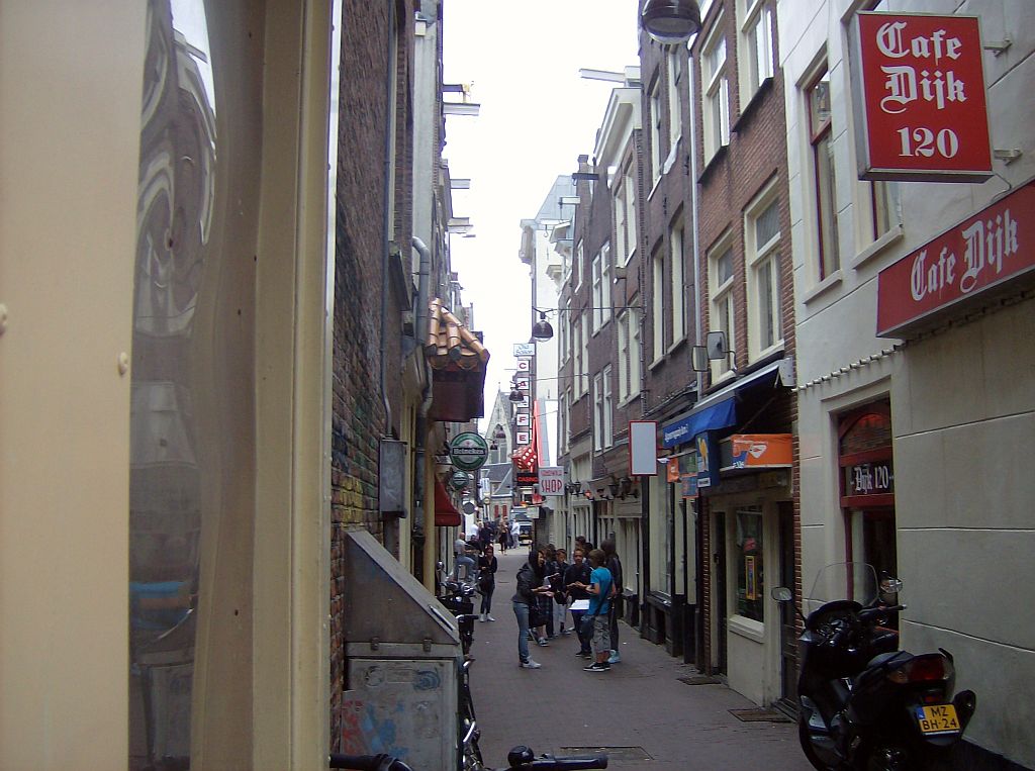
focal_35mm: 36
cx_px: 518
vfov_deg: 39.5
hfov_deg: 51.5
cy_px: 386
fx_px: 1074
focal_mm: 6
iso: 100
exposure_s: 1/130
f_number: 2.8
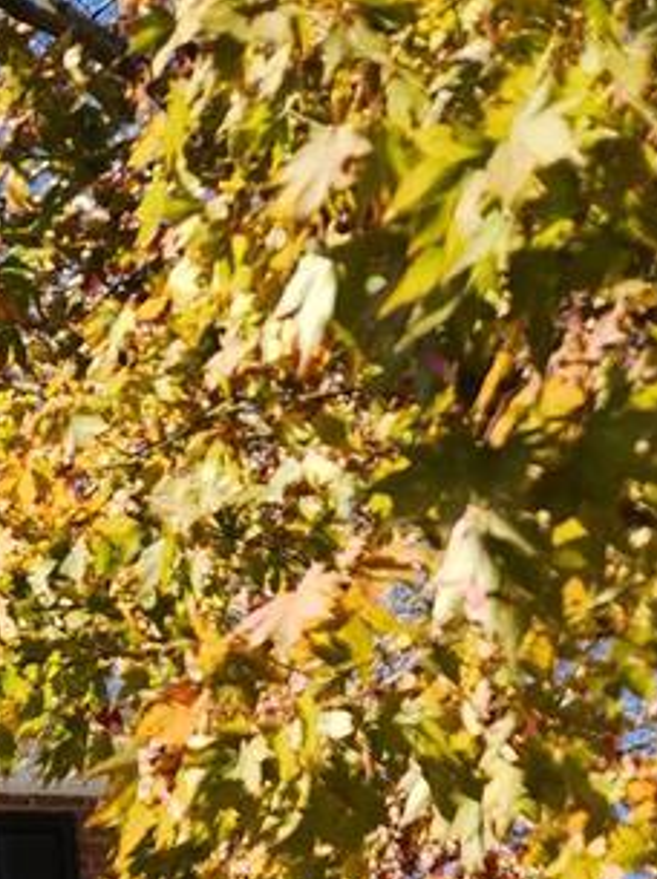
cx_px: -663
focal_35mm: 116
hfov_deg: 11.5
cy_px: 1888
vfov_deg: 13.8
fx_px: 2942
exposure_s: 1/604
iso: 20
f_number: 1.8
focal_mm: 5.4
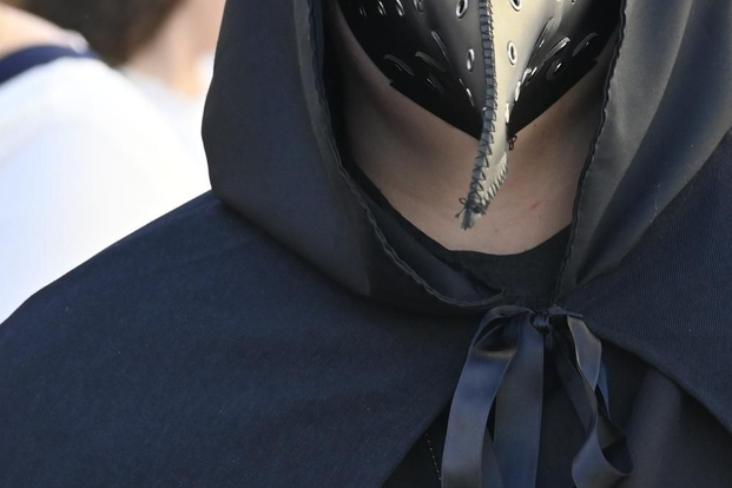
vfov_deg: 4.2
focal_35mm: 328
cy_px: 7
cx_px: 609
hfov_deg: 6.3
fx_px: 6675
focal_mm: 85
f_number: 5.6
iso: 640
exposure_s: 1/500
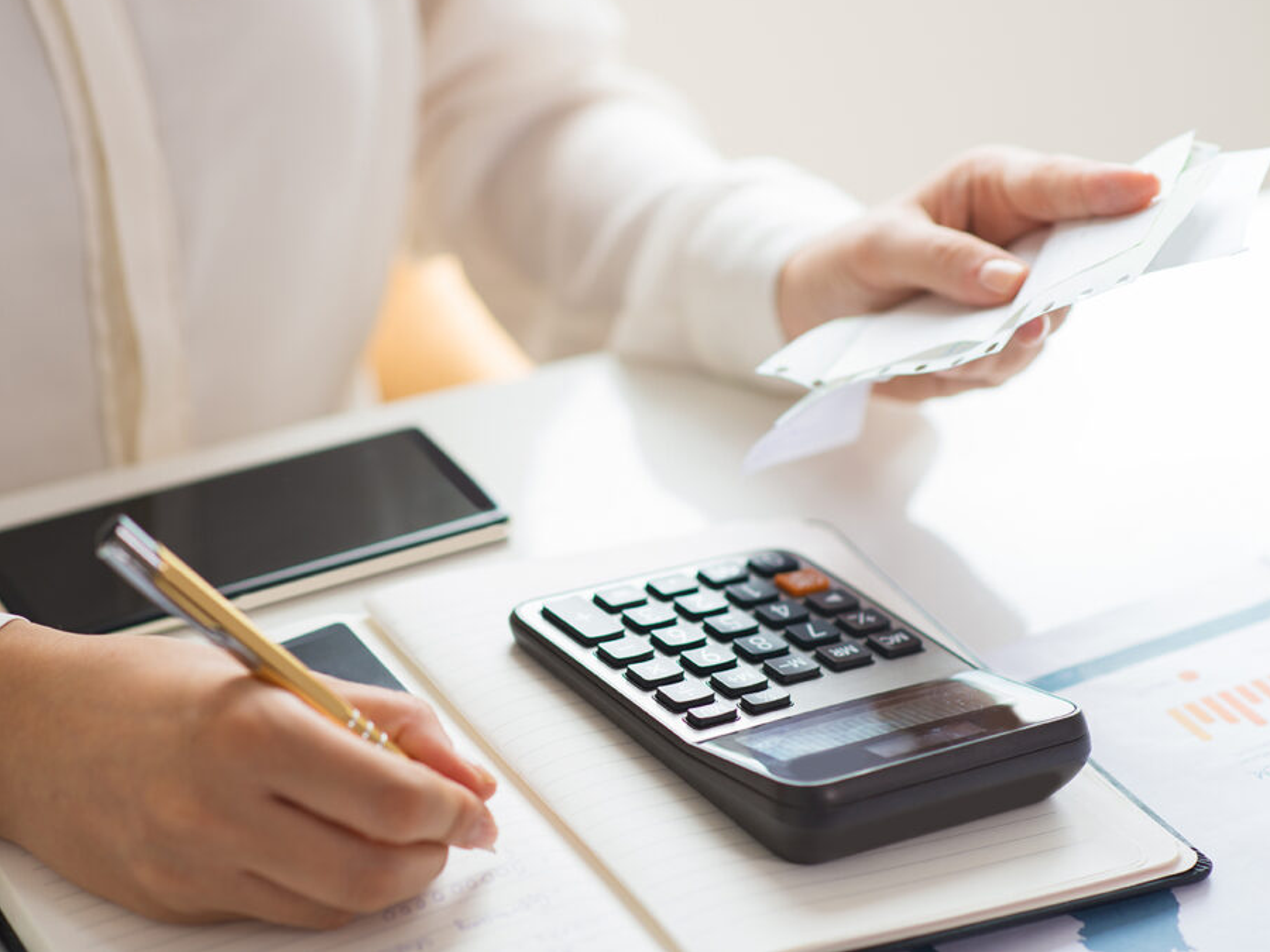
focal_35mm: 93
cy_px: 472
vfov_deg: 15.9
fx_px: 3412
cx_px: 574
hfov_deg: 21.1
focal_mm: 85
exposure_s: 1/500
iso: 160
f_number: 2.8
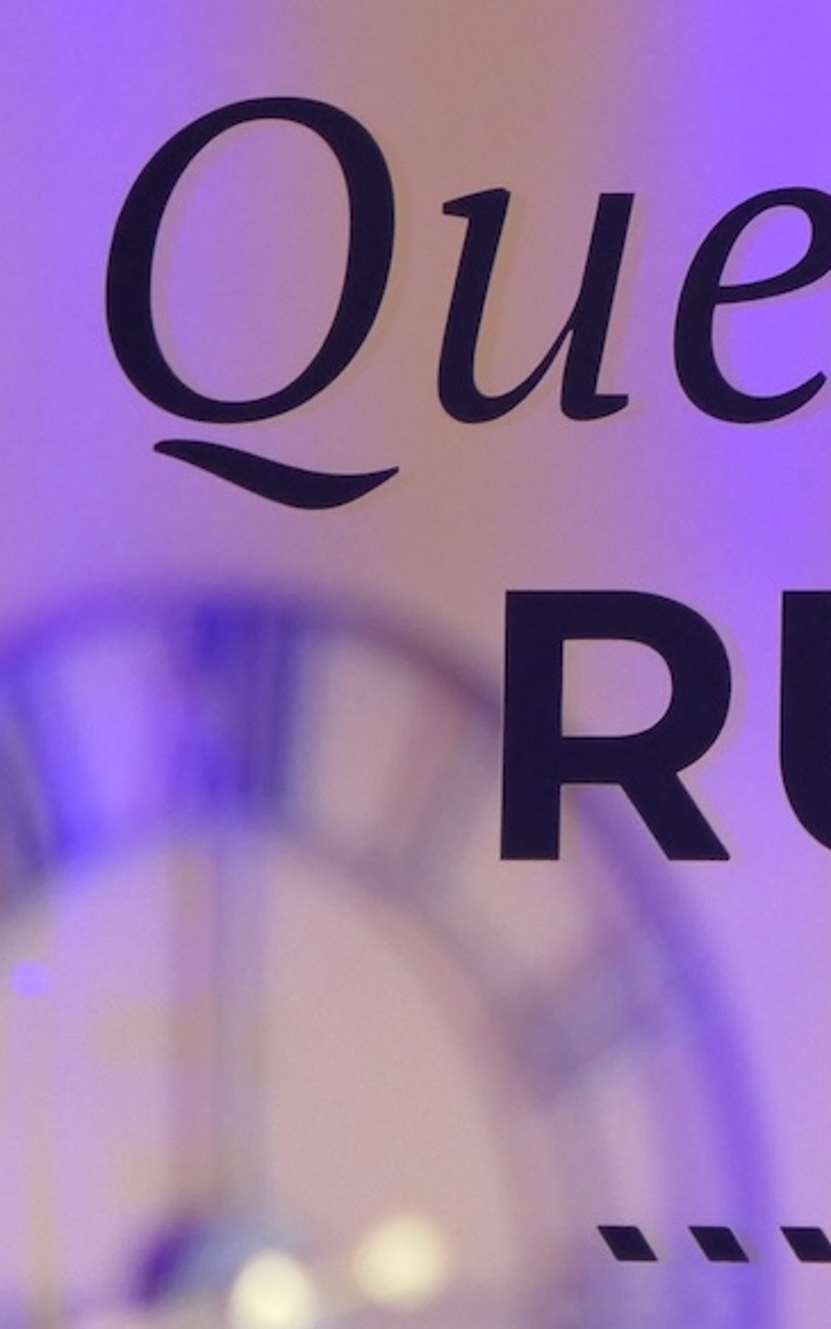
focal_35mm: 475
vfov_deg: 4.4
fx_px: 17212
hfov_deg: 2.8
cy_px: 600
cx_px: 1259
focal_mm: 65.6
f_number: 4.3
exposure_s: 1/50
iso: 1600
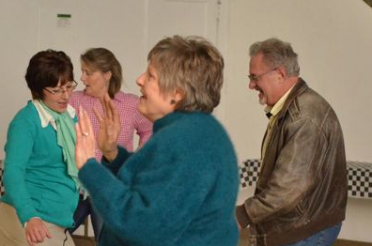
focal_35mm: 161
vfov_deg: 8.4
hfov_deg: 12.8
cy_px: 246
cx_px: 140
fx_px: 1660
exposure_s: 1/250
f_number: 4
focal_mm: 50
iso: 4000
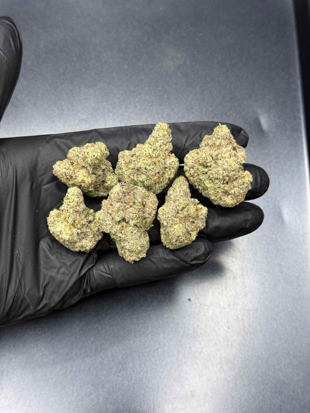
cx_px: 155
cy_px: 206
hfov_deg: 30.3
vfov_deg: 39.7
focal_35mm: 48
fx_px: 573
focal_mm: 6.76
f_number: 1.78
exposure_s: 1/50
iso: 160
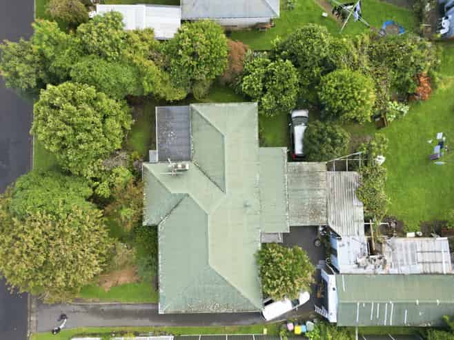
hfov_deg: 71.6
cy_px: 170
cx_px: 227
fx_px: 315
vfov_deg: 56.8
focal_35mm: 24
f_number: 1.7
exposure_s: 1/400
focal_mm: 6.7
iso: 110
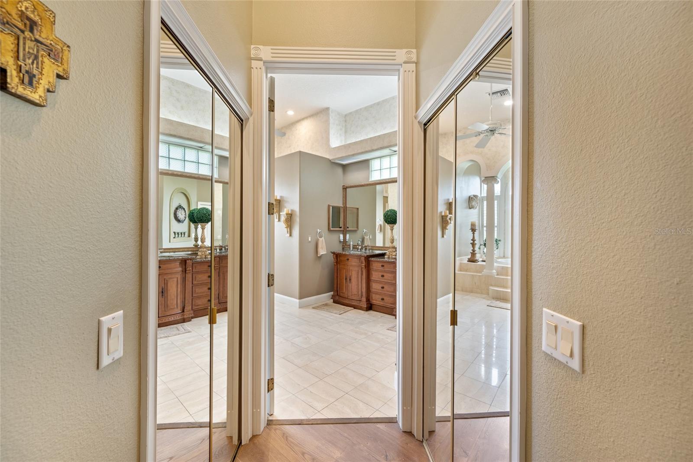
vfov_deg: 81.2
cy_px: 231
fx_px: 270
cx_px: 346
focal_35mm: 14
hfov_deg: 104.2
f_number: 6.3
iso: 250
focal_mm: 14
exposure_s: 1/2
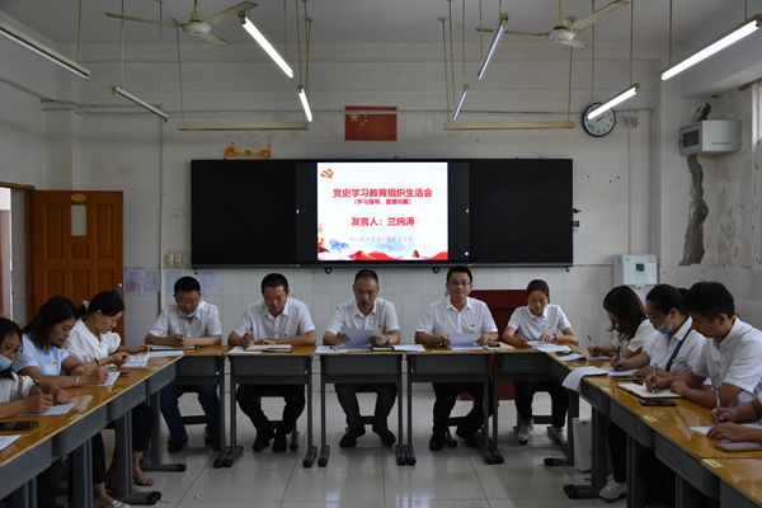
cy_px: 254
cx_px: 381
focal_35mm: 33
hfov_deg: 57.2
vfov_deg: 40.0
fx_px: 698
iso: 800
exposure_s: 1/100
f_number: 4.5
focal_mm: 22
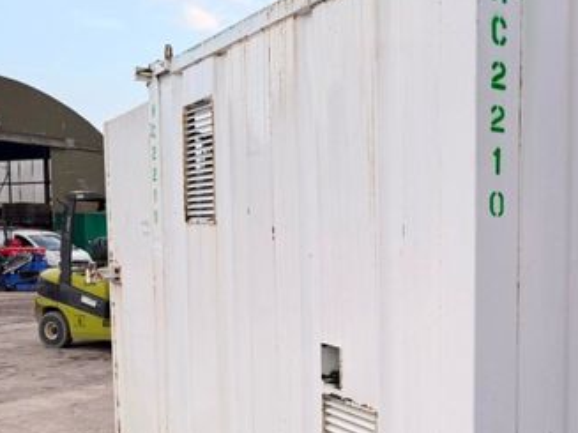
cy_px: 304
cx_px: 491
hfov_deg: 40.5
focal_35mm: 44
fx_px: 734
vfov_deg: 32.5
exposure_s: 1/643
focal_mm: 6.76
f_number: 1.78
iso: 80
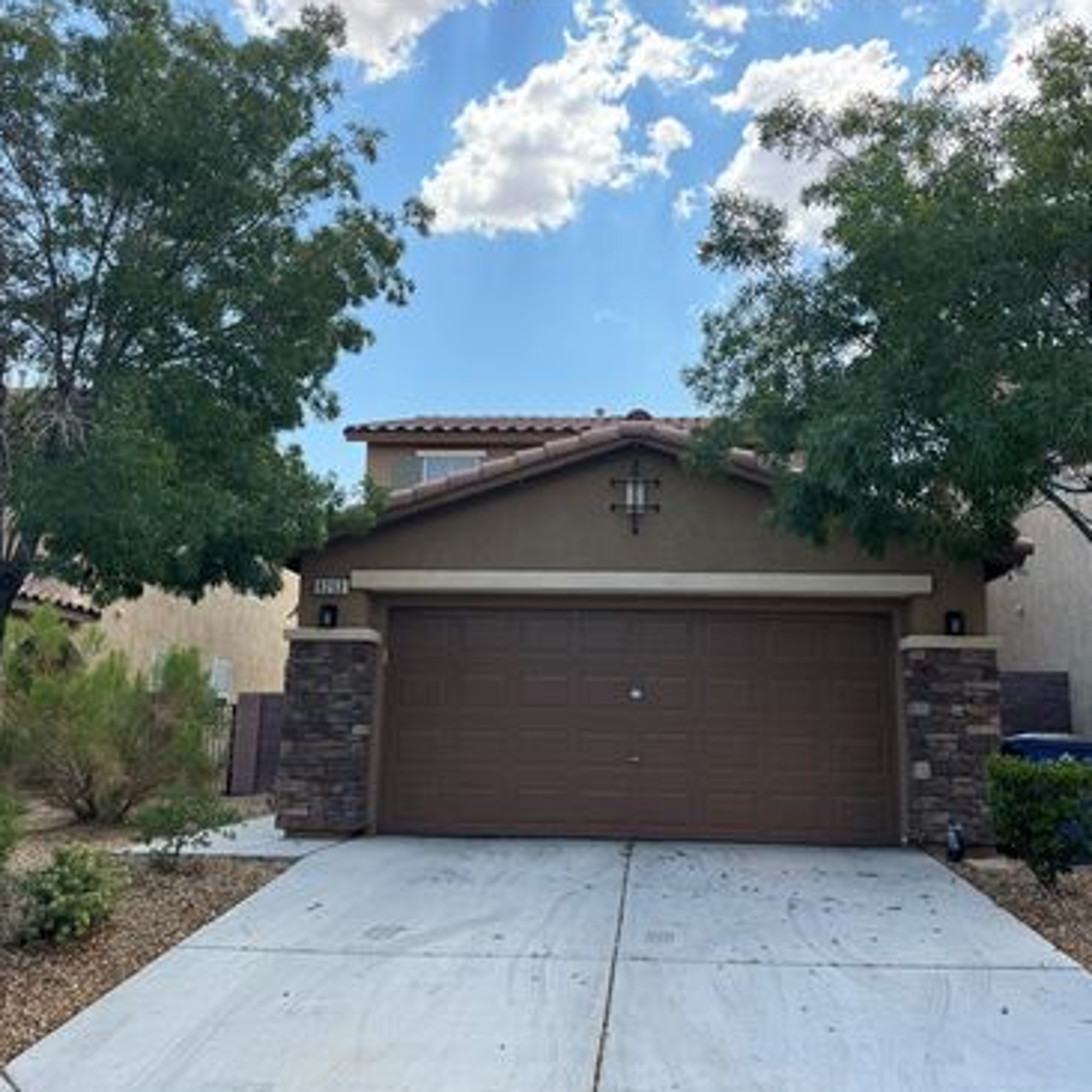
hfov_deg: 55.5
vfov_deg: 55.6
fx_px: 1035
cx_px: 597
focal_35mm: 29
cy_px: 547
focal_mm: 6.76
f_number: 1.78
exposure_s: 1/1311
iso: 80
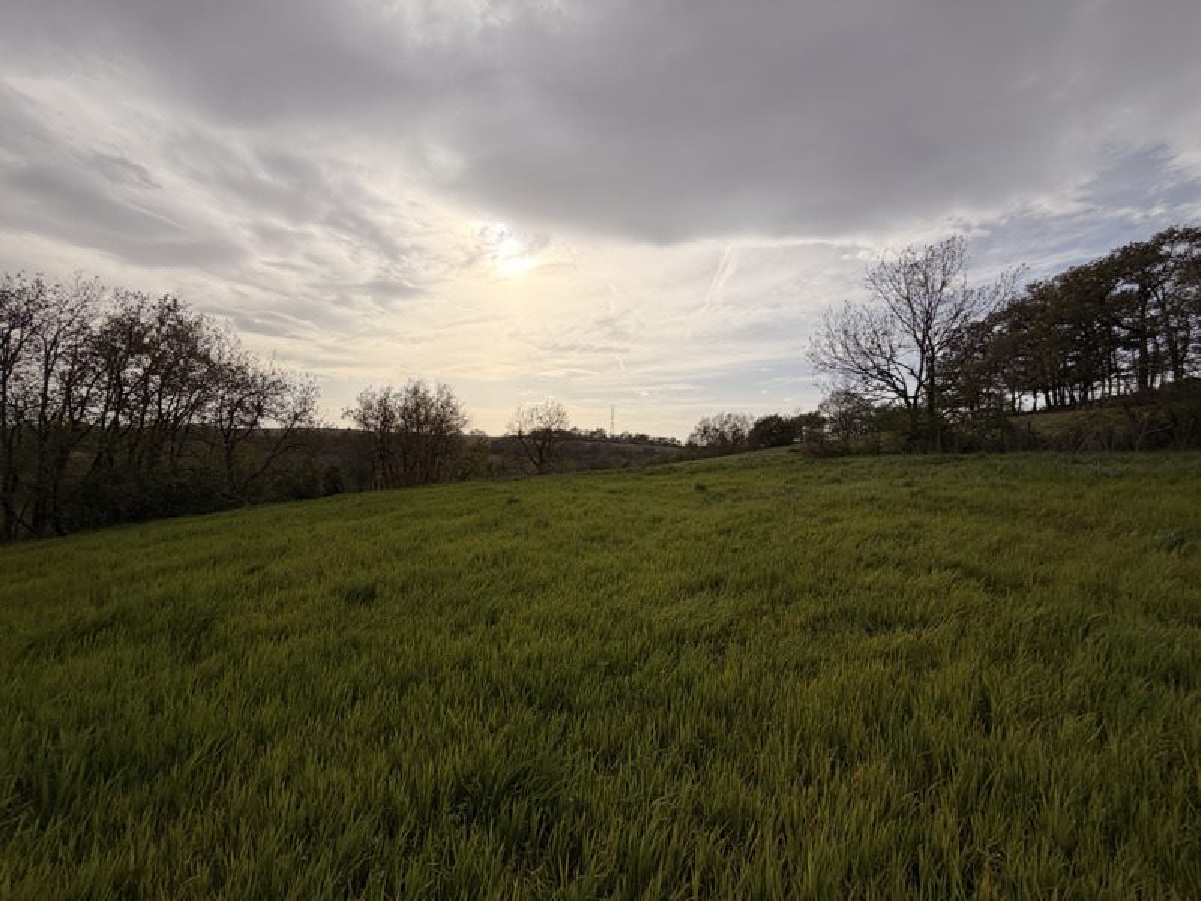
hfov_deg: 102.1
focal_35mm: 14
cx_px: 600
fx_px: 486
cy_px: 450
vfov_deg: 85.7
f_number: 2.2
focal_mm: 2.22
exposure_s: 1/1211
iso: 20
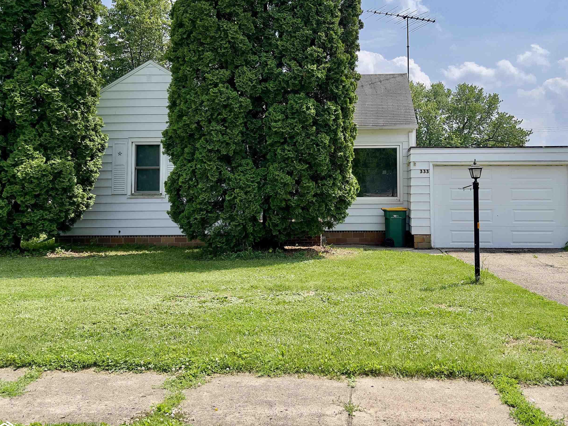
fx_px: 541
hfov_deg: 54.6
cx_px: 359
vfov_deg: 42.7
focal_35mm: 33
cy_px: 171
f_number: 1.5
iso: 50
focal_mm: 5.7
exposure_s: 1/4444
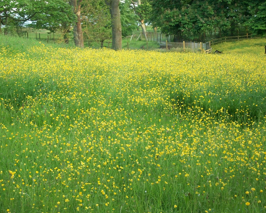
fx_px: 638
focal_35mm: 81
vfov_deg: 18.9
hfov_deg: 23.6
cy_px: 106
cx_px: 127
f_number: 4.6
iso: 138
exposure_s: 1/50
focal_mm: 13.7
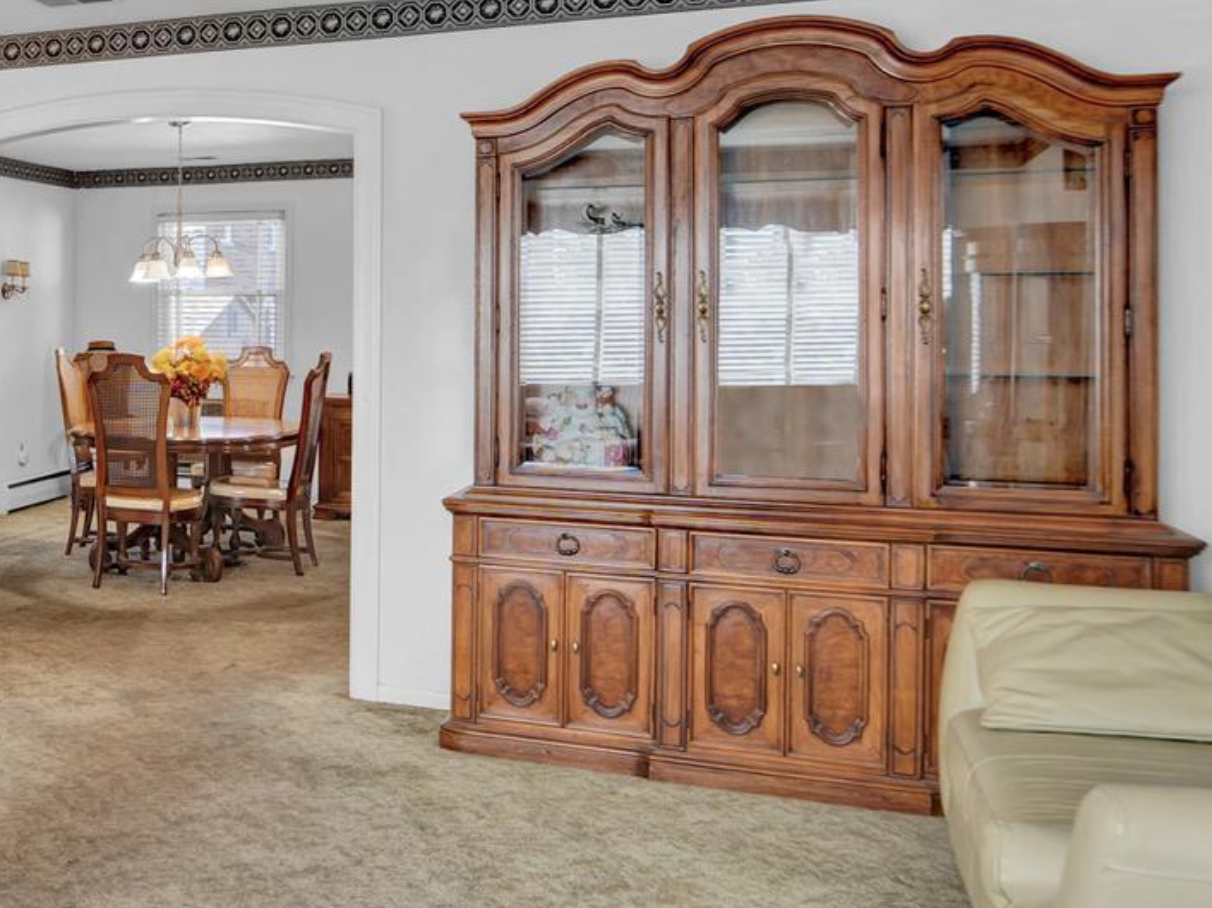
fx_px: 1365
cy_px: 266
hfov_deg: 39.0
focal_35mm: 39
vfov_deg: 36.2
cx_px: -135
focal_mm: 14
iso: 400
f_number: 8
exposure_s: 1/30
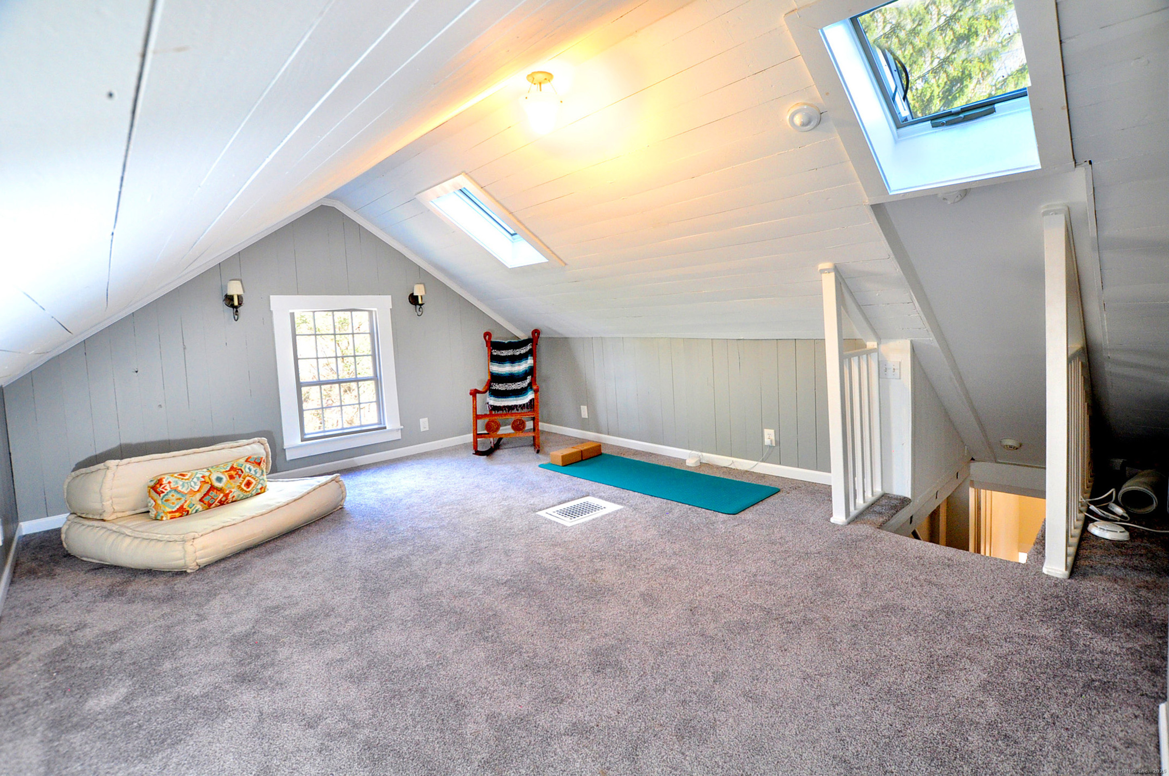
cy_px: 388
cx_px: 584
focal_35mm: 15
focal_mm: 10
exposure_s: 1/15
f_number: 5
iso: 800
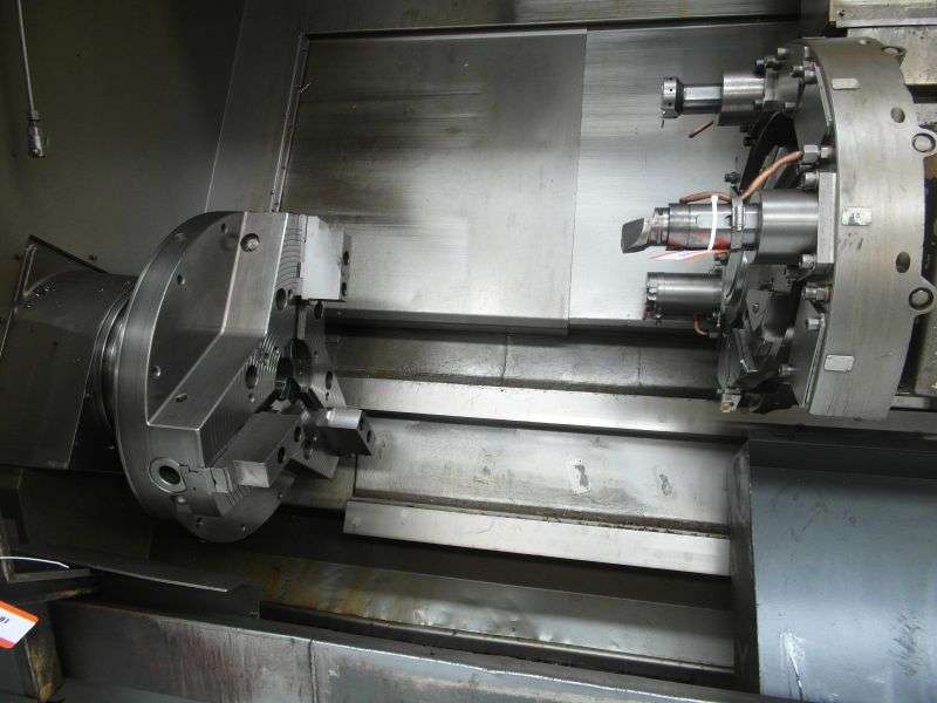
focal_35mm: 23
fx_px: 623
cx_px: 468
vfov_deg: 58.9
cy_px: 352
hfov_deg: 73.9
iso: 240
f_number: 2.8
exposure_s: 1/45
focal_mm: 4.1
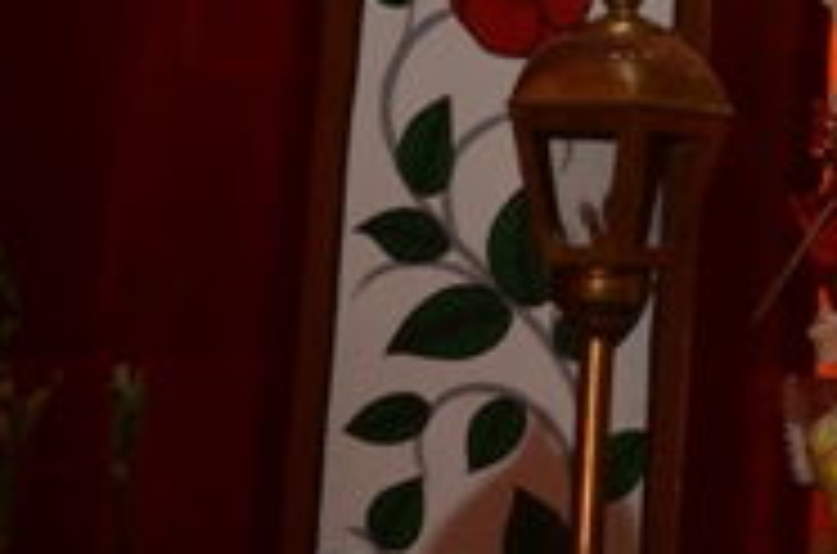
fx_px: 4198
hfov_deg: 10.4
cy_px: -441
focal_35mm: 181
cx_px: 1755
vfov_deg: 7.3
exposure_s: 1/50
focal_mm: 28
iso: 500
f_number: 4
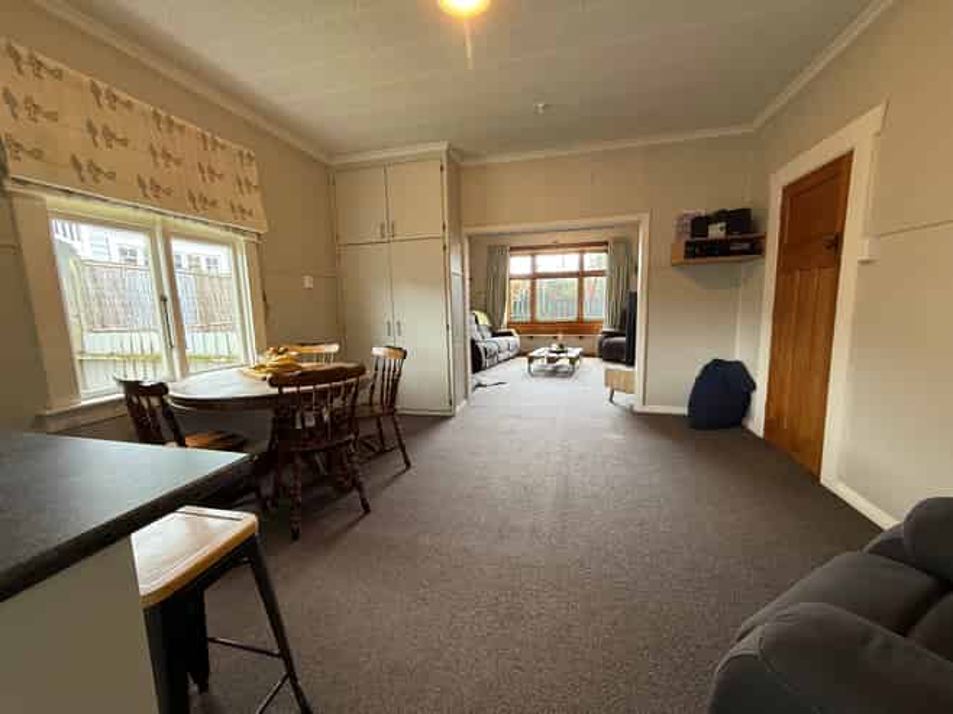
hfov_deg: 102.1
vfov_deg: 85.6
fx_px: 385
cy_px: 357
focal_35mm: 14
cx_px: 476
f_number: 2.2
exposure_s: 1/50
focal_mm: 2.22
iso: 160
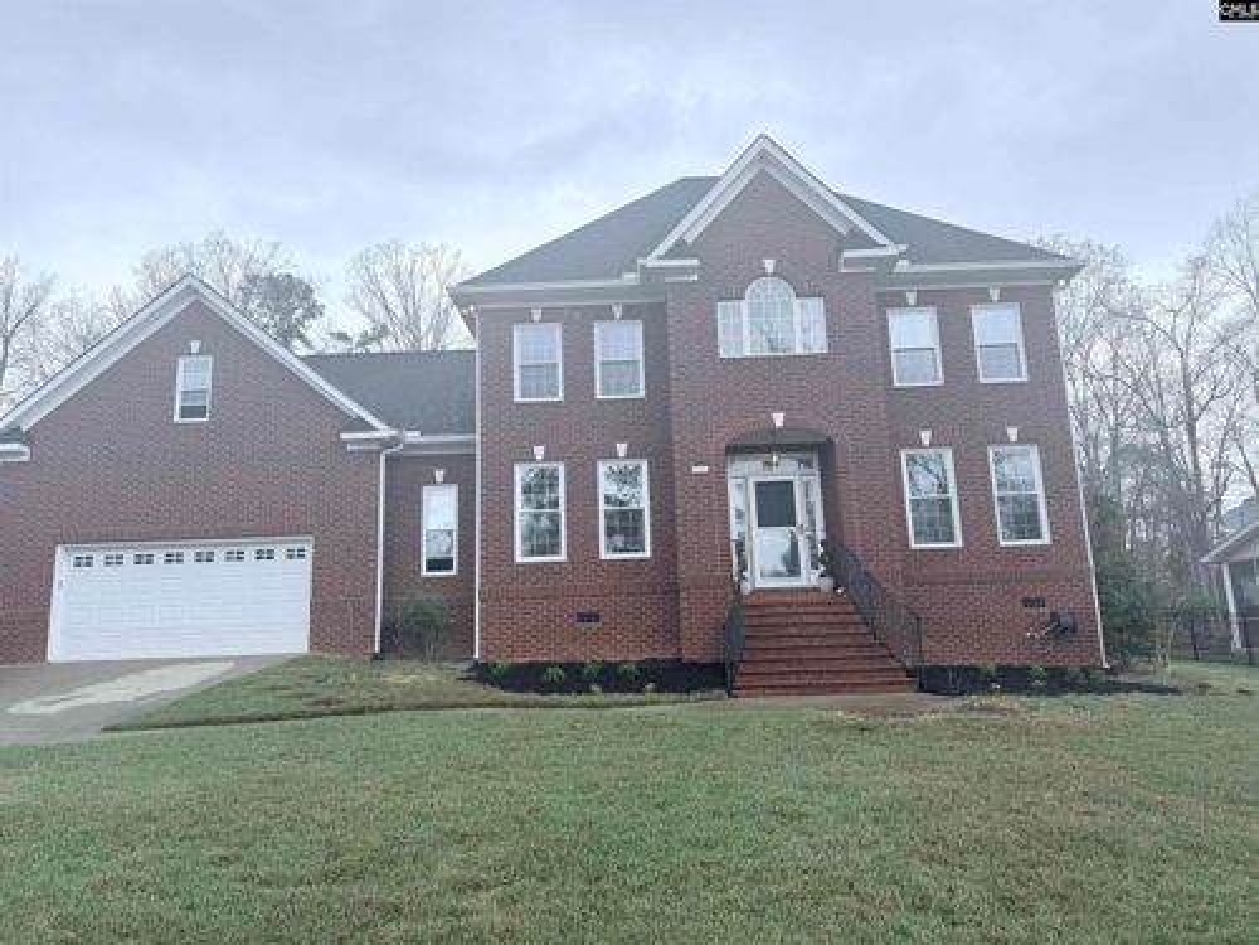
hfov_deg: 71.6
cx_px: 630
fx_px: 873
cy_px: 472
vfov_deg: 56.8
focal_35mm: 24
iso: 100
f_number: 1.78
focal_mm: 6.76
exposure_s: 1/2299
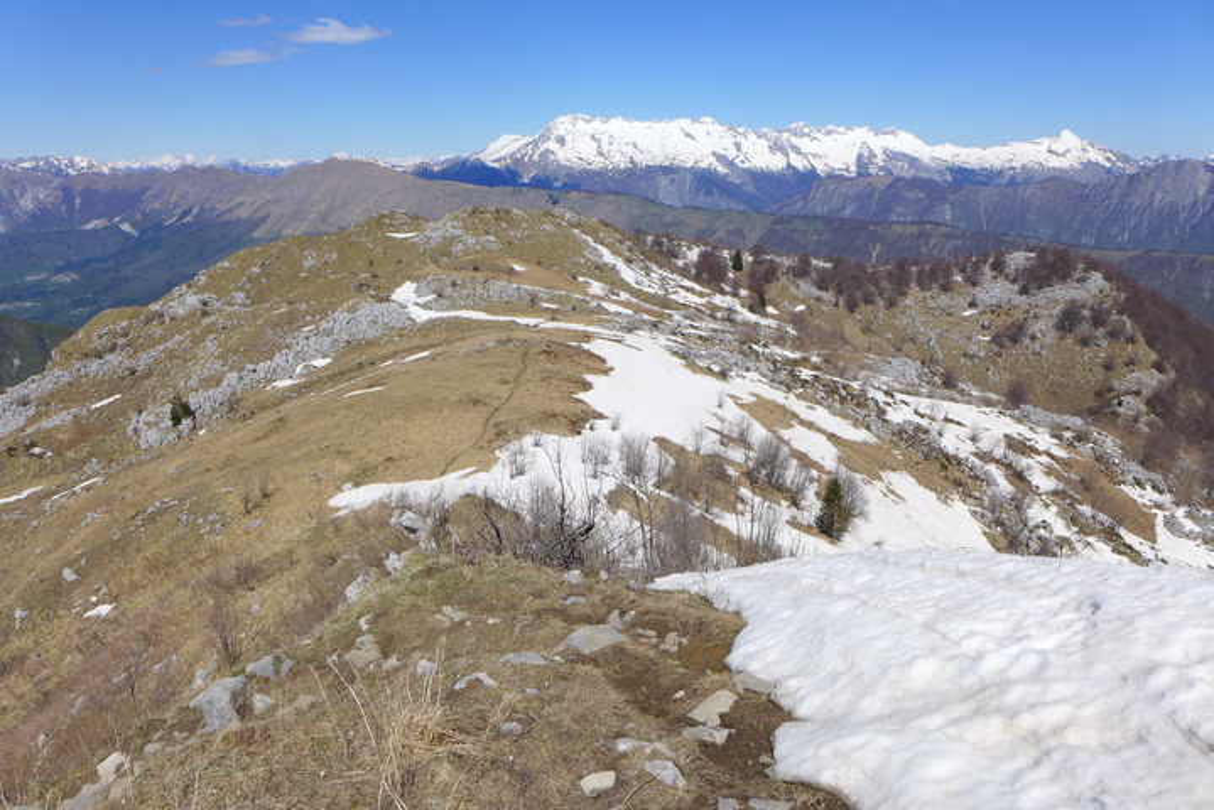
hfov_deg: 73.7
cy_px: 405
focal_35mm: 24
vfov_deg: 53.2
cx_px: 607
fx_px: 810
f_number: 3.5
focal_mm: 4.7
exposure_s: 1/2000
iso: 80
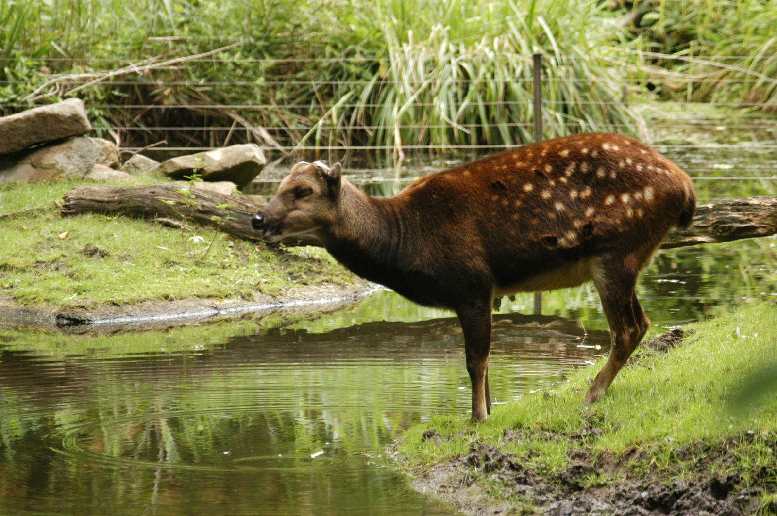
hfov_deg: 8.1
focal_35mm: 255
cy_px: 258
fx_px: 5499
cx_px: 388
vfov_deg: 5.4
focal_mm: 170
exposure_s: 1/250
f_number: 5.3
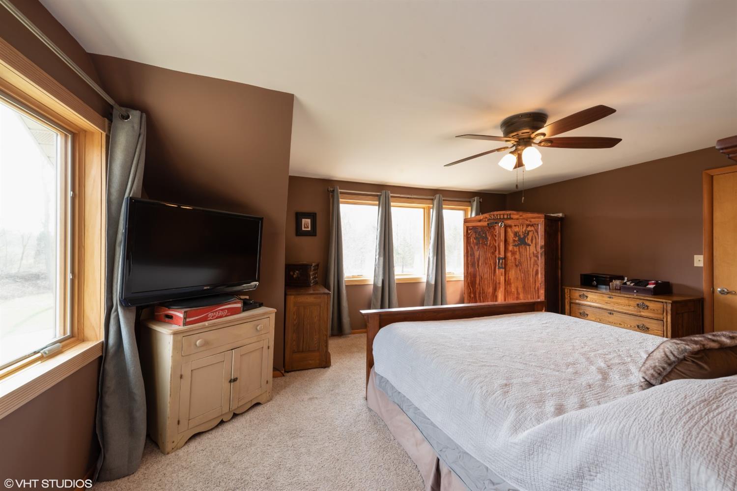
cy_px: 246
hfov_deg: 104.3
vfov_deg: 81.2
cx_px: 368
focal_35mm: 14
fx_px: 287
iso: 200
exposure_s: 1/5
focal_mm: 14
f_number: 11
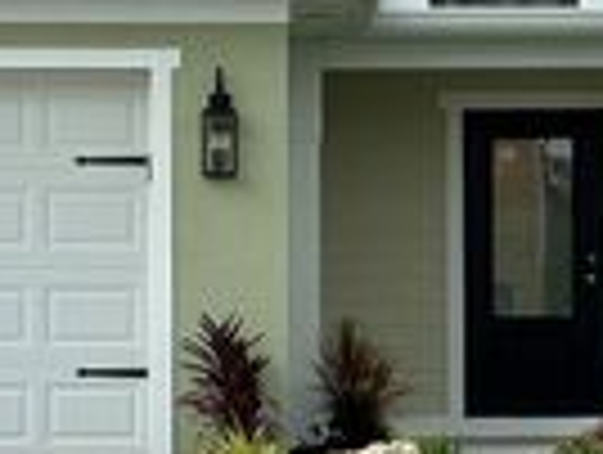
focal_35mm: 194
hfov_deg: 10.2
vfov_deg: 7.7
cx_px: 279
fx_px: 3385
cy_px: 375
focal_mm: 5.96
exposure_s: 1/1479
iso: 32
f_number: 1.6
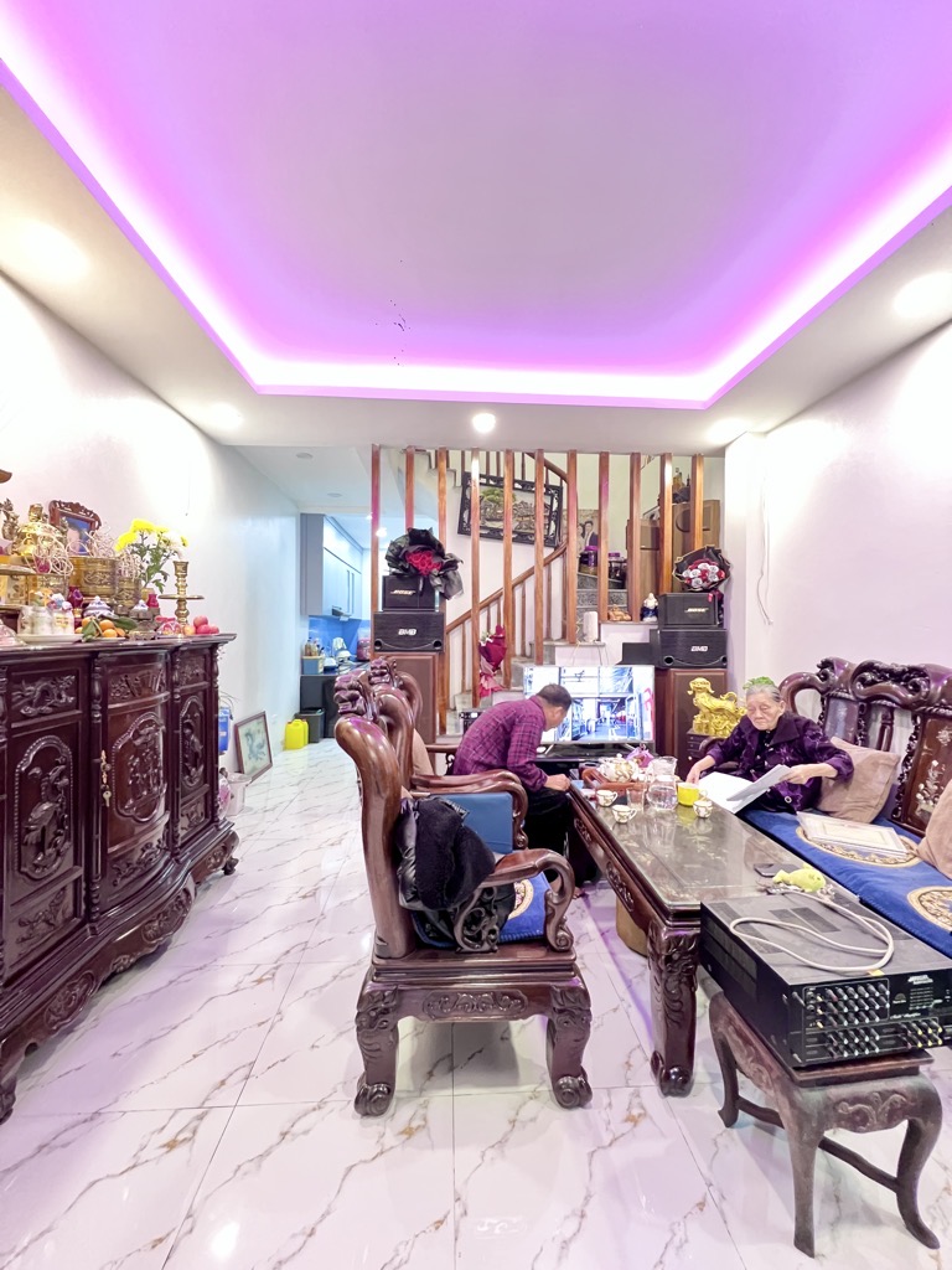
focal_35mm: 13
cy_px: 635
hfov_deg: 89.9
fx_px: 477
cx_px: 476
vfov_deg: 106.2
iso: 800
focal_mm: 1.57
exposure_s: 1/34
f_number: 1.8
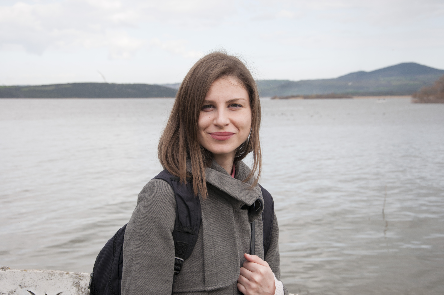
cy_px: 148
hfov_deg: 29.9
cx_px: 222
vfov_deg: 20.1
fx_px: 831
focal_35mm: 68
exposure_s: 1/200
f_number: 7.1
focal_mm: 45
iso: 200
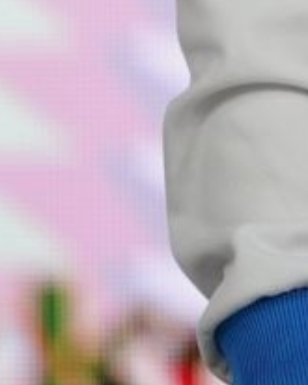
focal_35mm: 2189
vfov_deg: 0.9
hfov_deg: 0.7
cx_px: 719
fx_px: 24924
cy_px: -417
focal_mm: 400
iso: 2500
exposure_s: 1/500
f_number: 2.8
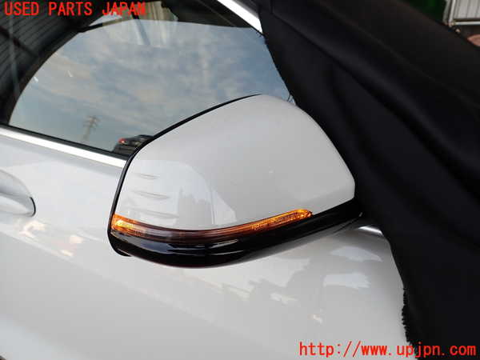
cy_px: 180
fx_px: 347
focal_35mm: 25
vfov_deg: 54.9
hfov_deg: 69.4
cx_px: 240
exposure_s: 1/200
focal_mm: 4.5
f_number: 2.8
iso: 100
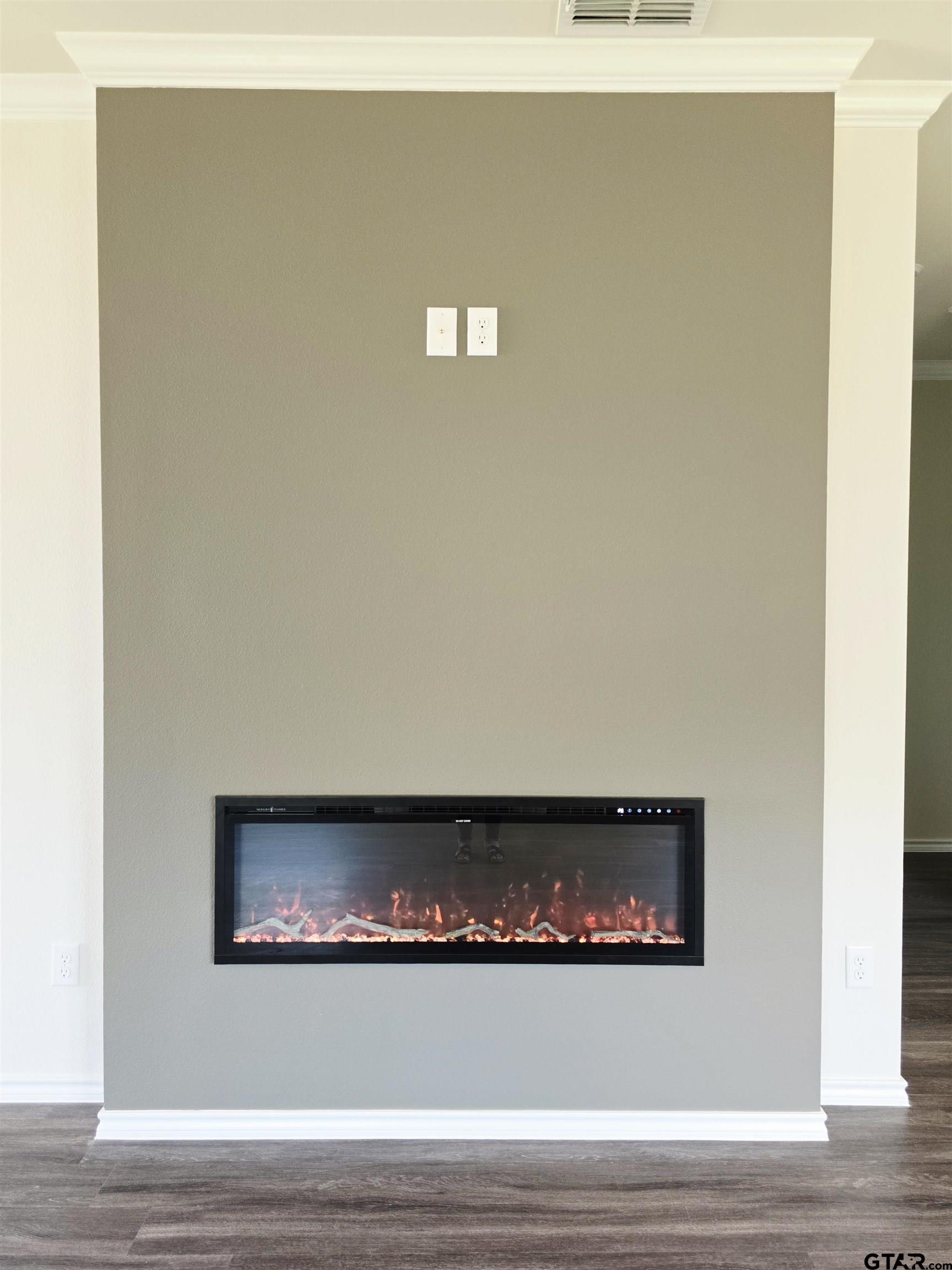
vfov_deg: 73.9
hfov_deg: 58.9
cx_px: 476
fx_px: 843
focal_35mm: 23
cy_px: 635
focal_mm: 6.3
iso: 250
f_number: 1.7
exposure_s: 1/120
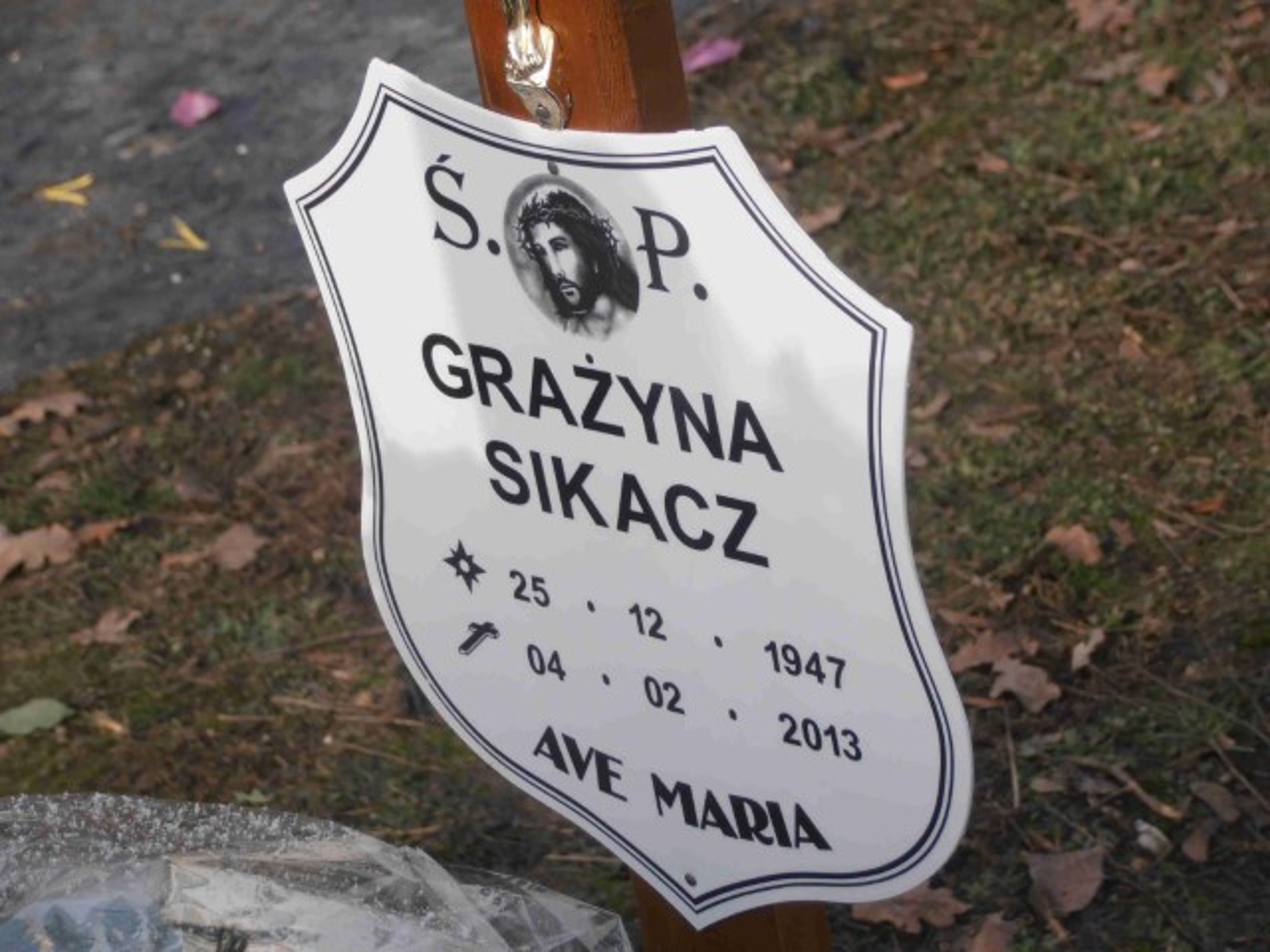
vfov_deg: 10.7
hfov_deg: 14.3
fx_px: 5063
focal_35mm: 138
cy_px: 476
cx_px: 635
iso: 80
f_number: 5.8
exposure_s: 1/250
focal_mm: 24.39
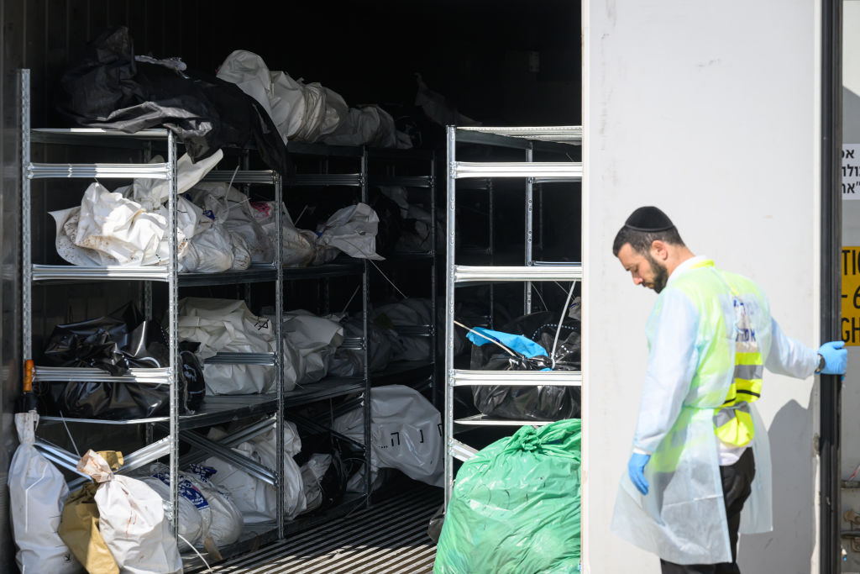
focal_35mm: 145
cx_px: 430
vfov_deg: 9.5
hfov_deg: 14.2
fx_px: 3464
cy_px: 287
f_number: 5.6
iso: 1000
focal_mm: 145
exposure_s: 1/6400
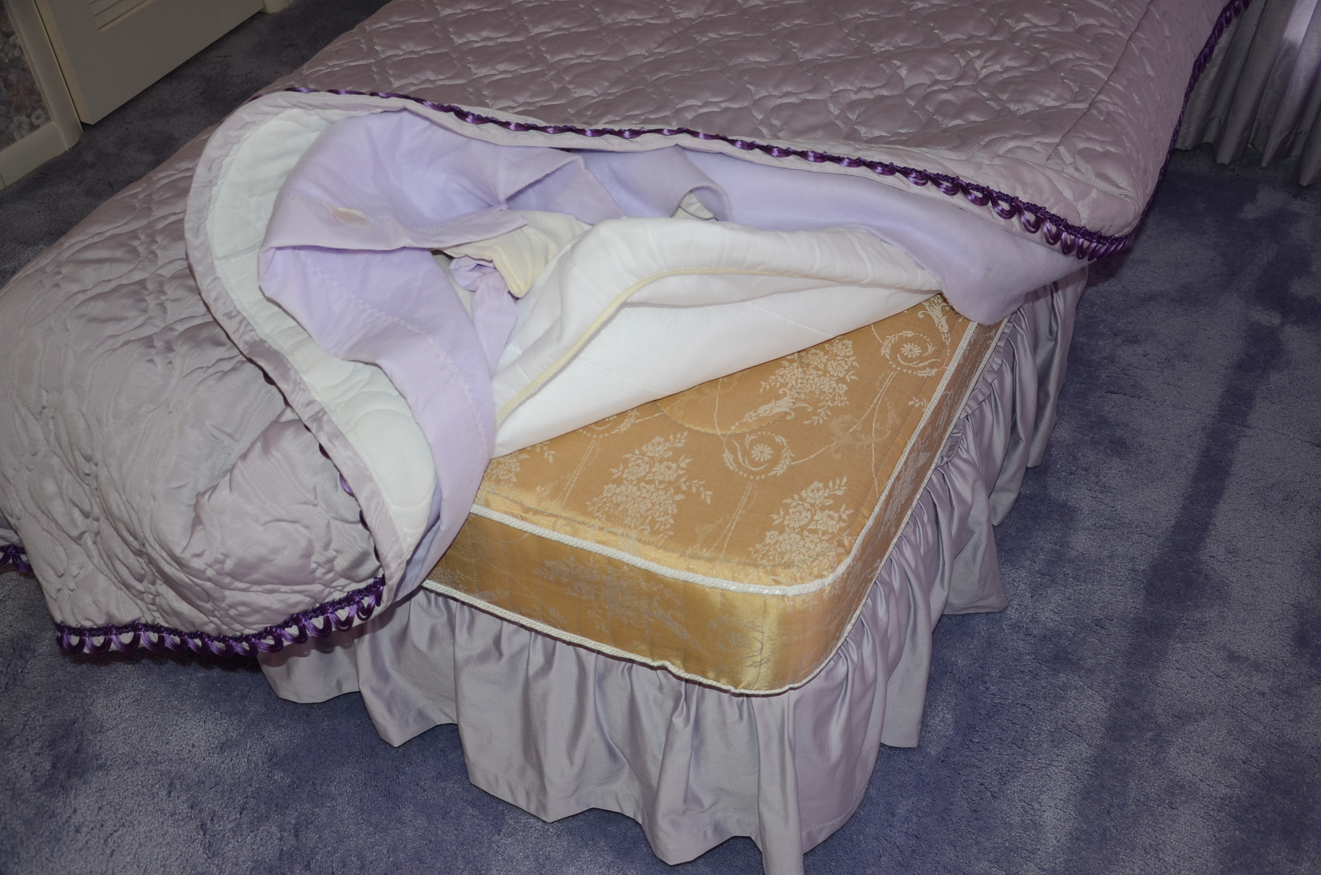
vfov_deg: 35.3
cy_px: 438
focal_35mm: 38
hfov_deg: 51.4
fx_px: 1373
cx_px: 660
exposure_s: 1/60
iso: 400
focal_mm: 25
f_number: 4
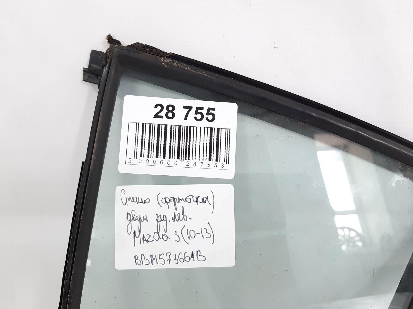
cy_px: 154
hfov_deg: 65.3
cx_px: 206
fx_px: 322
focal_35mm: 27
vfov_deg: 51.3
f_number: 1.7
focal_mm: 3.93
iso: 100
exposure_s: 1/50
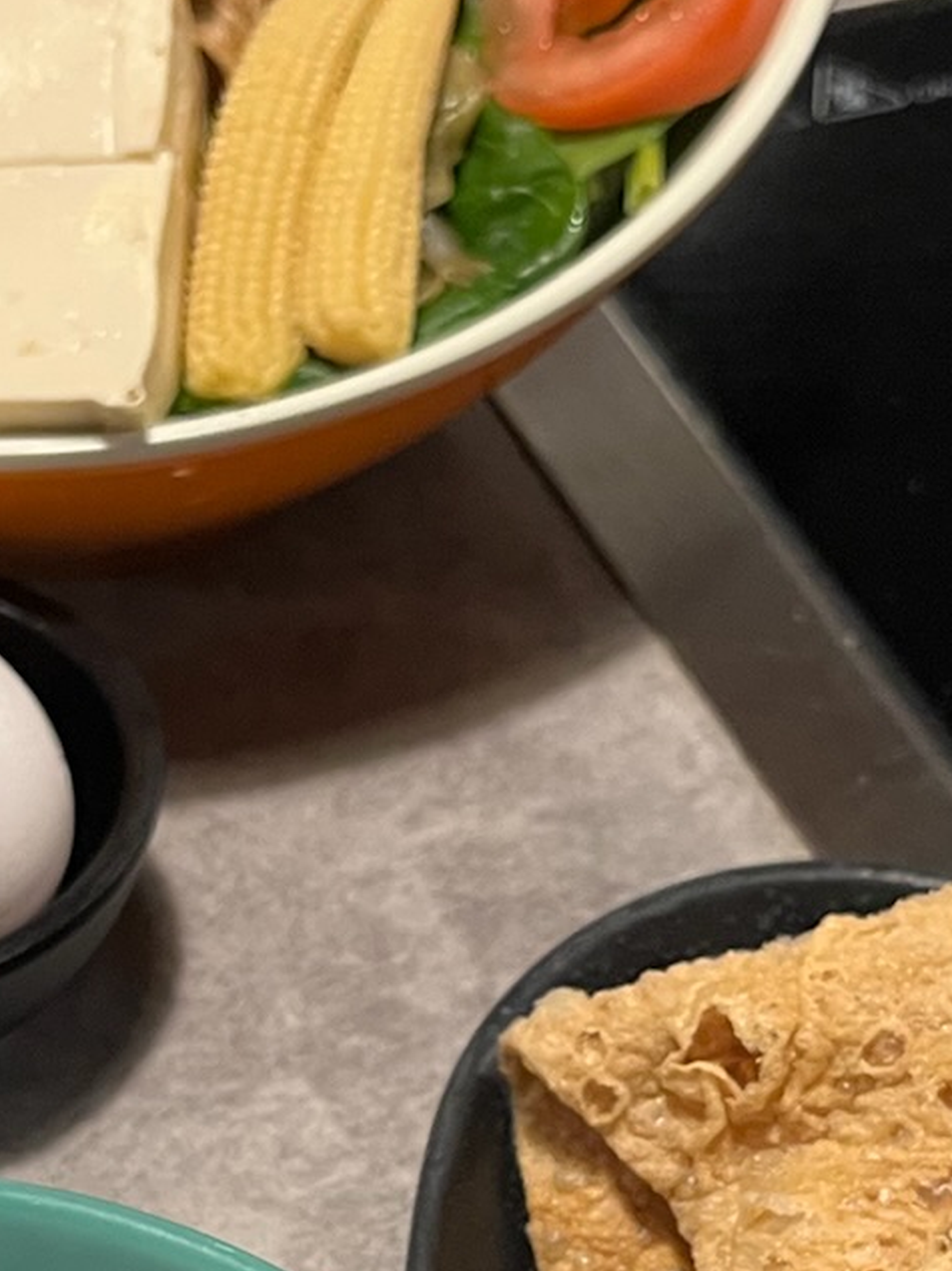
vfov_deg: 22.7
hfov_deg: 17.5
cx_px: 587
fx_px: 3082
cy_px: 1159
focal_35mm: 84
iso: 250
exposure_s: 1/60
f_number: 1.6
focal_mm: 5.1
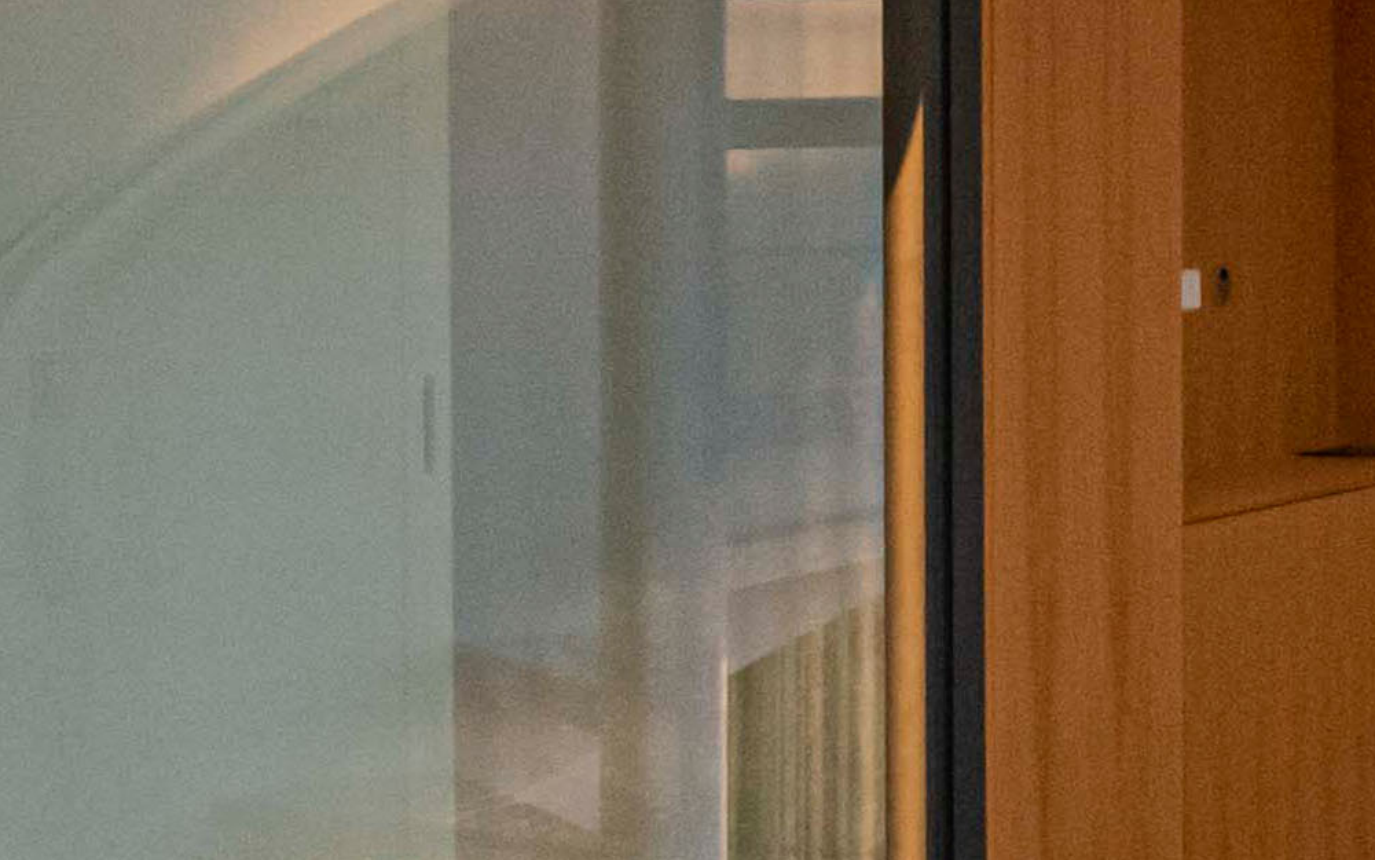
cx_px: 943
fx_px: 3935
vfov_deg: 12.5
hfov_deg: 19.7
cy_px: 405
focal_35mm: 105
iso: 640
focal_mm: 14
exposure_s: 1/125
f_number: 8
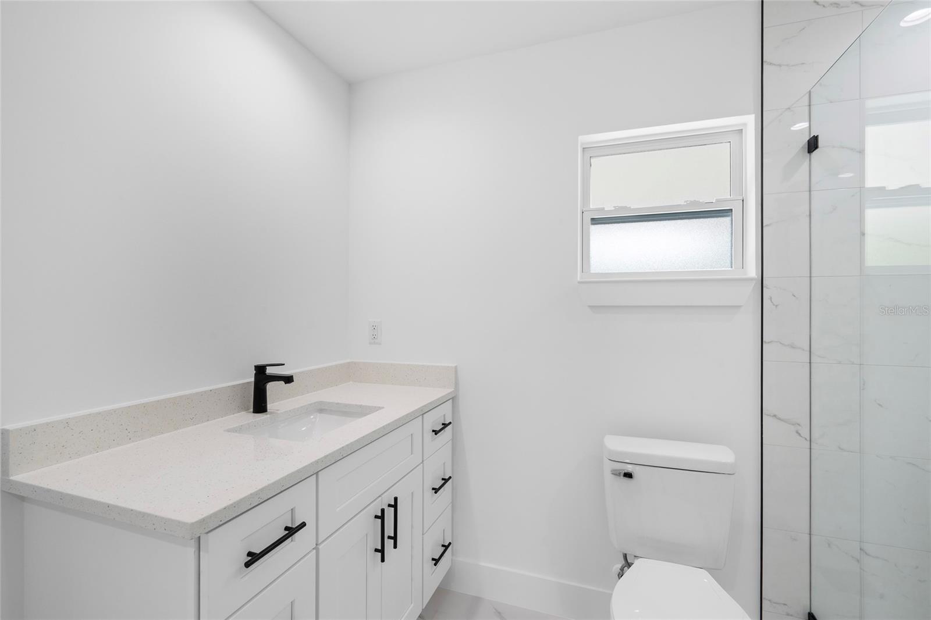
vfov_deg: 73.7
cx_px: 466
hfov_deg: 96.7
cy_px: 310
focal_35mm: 16
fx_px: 414
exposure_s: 1/30
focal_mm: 16
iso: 125
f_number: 11
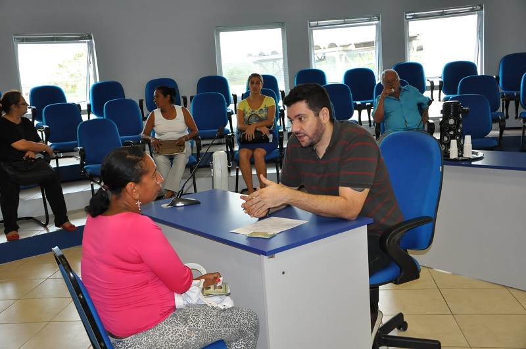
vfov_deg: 34.1
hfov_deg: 49.6
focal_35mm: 39
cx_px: 263
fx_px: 569
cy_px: 174
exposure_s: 1/125
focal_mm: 26
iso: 1000
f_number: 4.5
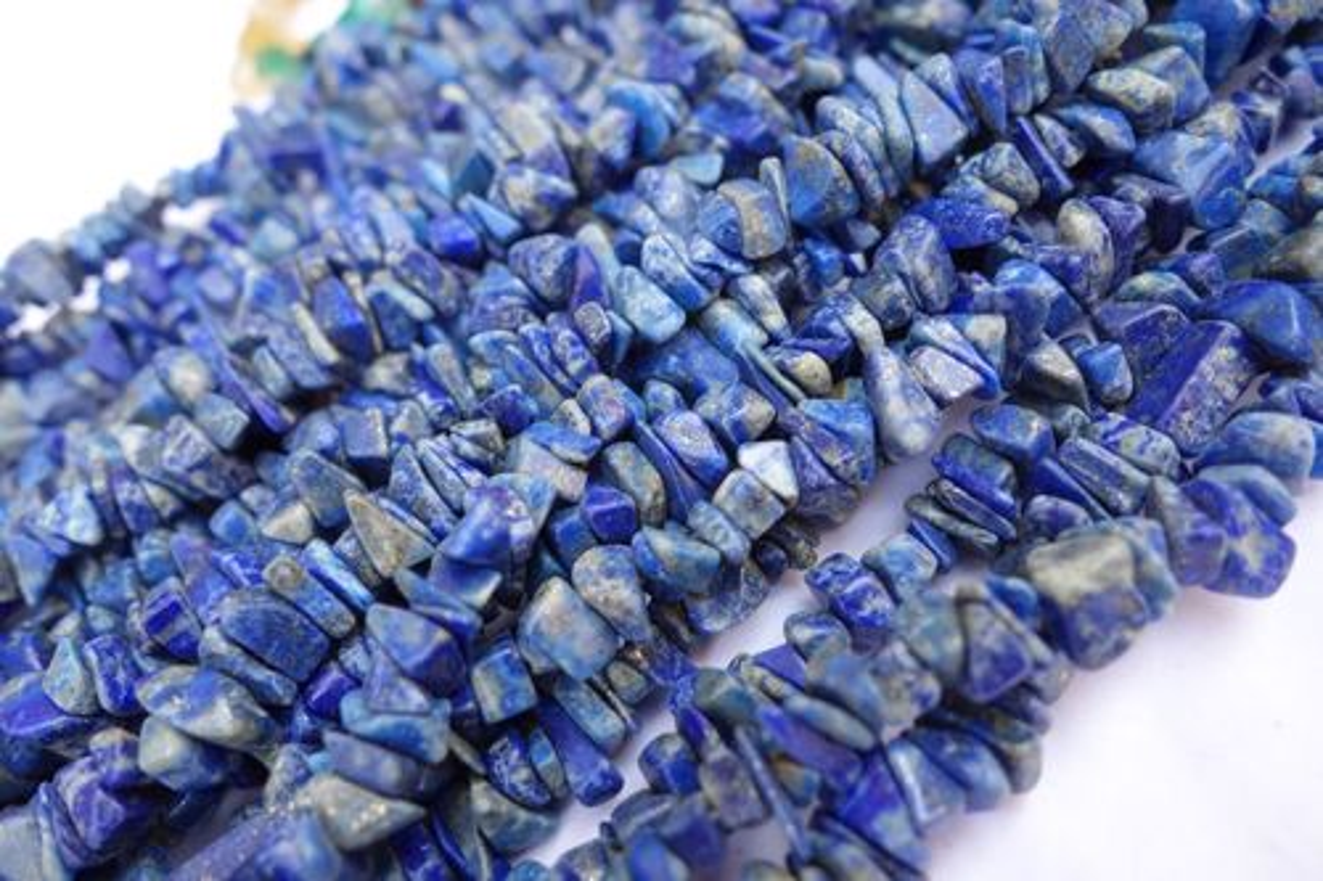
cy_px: 440
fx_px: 1029
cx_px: 662
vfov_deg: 46.4
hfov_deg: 65.5
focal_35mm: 28
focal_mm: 10.4
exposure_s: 1/100
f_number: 4
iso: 125
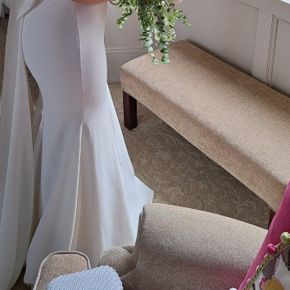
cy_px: -29
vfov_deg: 31.4
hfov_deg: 35.2
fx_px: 455
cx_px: 110
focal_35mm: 48
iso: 50
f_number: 1.8
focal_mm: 5.2
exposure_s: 1/50
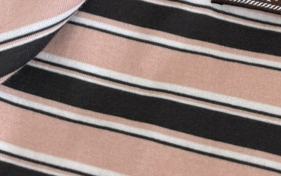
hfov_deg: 20.8
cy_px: -278
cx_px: 246
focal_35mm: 98
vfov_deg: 10.8
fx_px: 751
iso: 64
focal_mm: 6.76
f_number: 1.78
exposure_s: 1/121
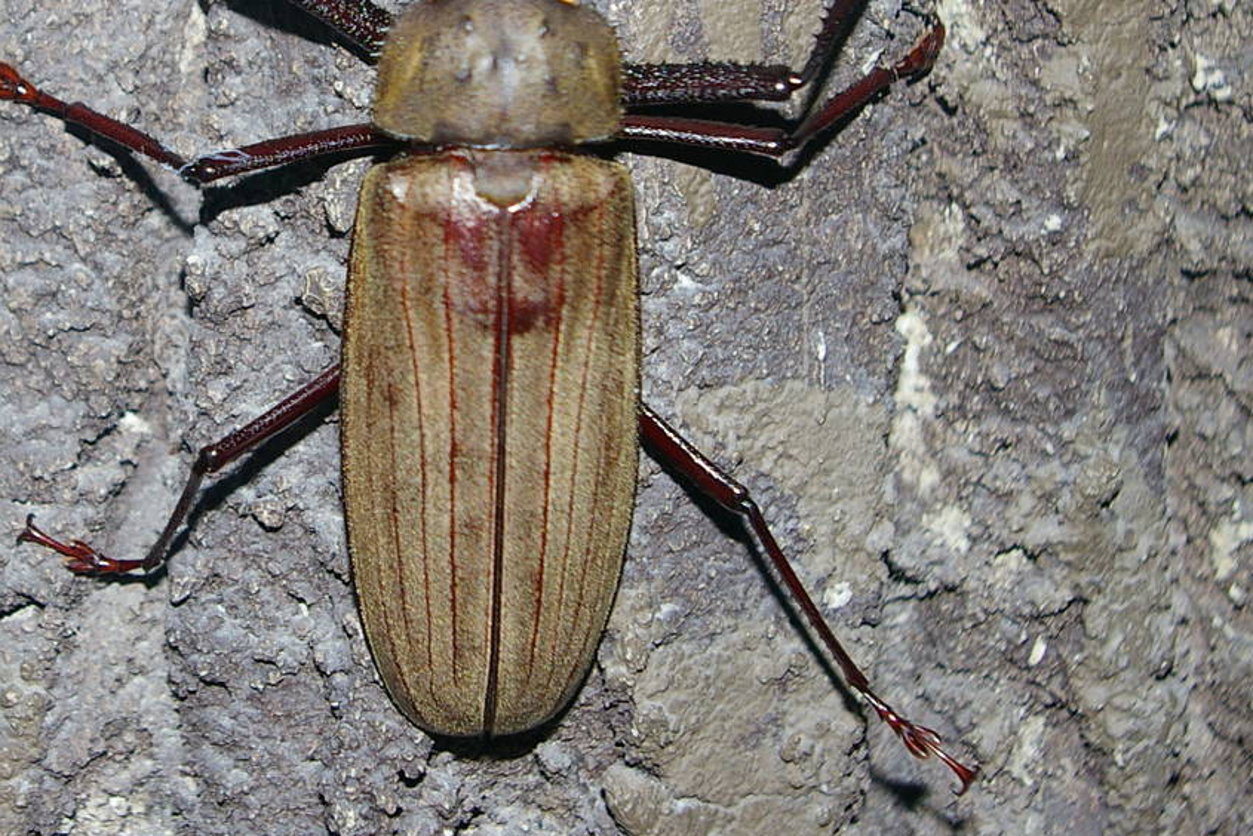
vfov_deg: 15.4
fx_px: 3062
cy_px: 136
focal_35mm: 88
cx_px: 307
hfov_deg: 22.9
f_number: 4.5
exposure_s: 1/45
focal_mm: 31
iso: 400
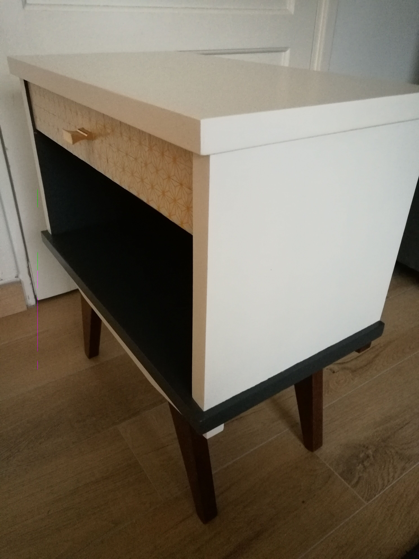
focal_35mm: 27
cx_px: 210
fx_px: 436
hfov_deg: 51.4
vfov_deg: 65.3
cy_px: 280
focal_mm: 4.5
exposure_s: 1/17.1
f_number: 2.2
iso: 800
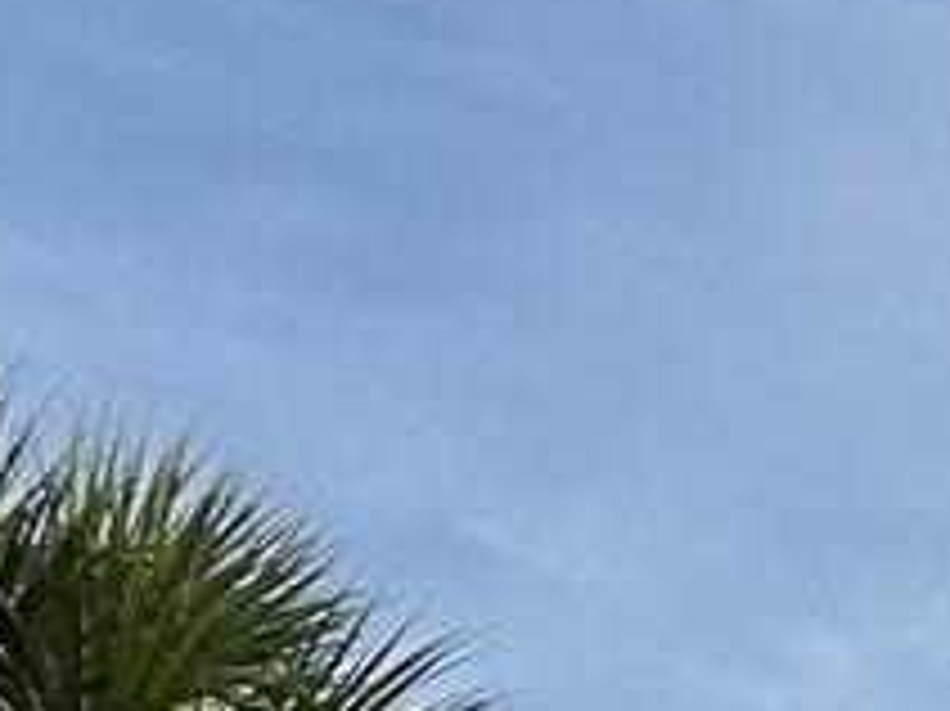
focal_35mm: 182
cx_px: 3179
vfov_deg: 7.0
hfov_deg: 8.4
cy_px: 2344
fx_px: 4992
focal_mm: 6.86
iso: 80
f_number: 1.78
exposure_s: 1/8197
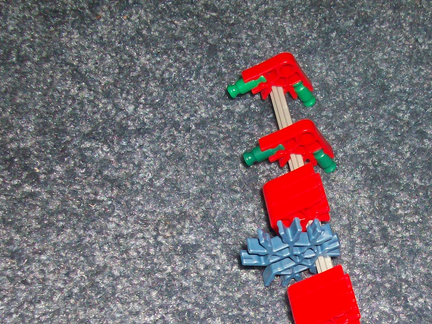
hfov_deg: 31.1
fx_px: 761
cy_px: 289
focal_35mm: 61
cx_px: 325
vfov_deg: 23.4
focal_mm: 5.7
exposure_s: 1/60
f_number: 2.8
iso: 160
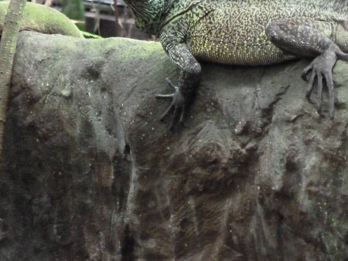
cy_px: 89
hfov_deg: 7.3
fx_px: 2724
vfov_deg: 5.5
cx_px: 260
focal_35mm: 271
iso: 1600
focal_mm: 27.8
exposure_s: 1/15
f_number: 4.5
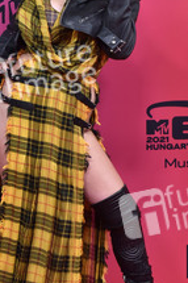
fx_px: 1020
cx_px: 67
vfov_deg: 15.8
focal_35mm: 130
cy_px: 142
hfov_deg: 10.5
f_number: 5.6
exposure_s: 1/200
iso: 2000
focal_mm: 70
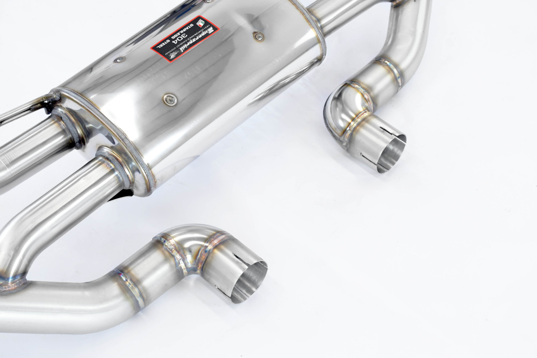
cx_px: 268
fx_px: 940
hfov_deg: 31.9
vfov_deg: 21.6
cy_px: 179
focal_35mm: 63
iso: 2000
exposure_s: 1/160
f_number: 8
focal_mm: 42
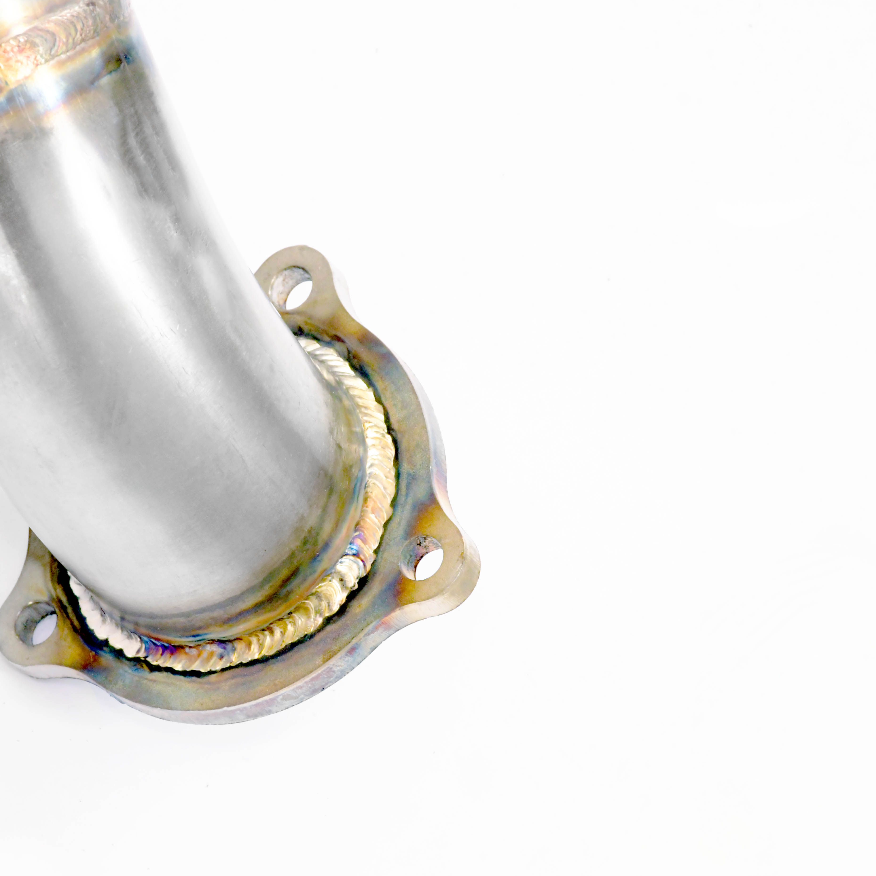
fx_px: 6156
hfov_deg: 8.1
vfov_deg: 8.1
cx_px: 249
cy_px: 439
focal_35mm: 215
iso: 2500
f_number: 13
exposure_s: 1/80
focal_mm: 112
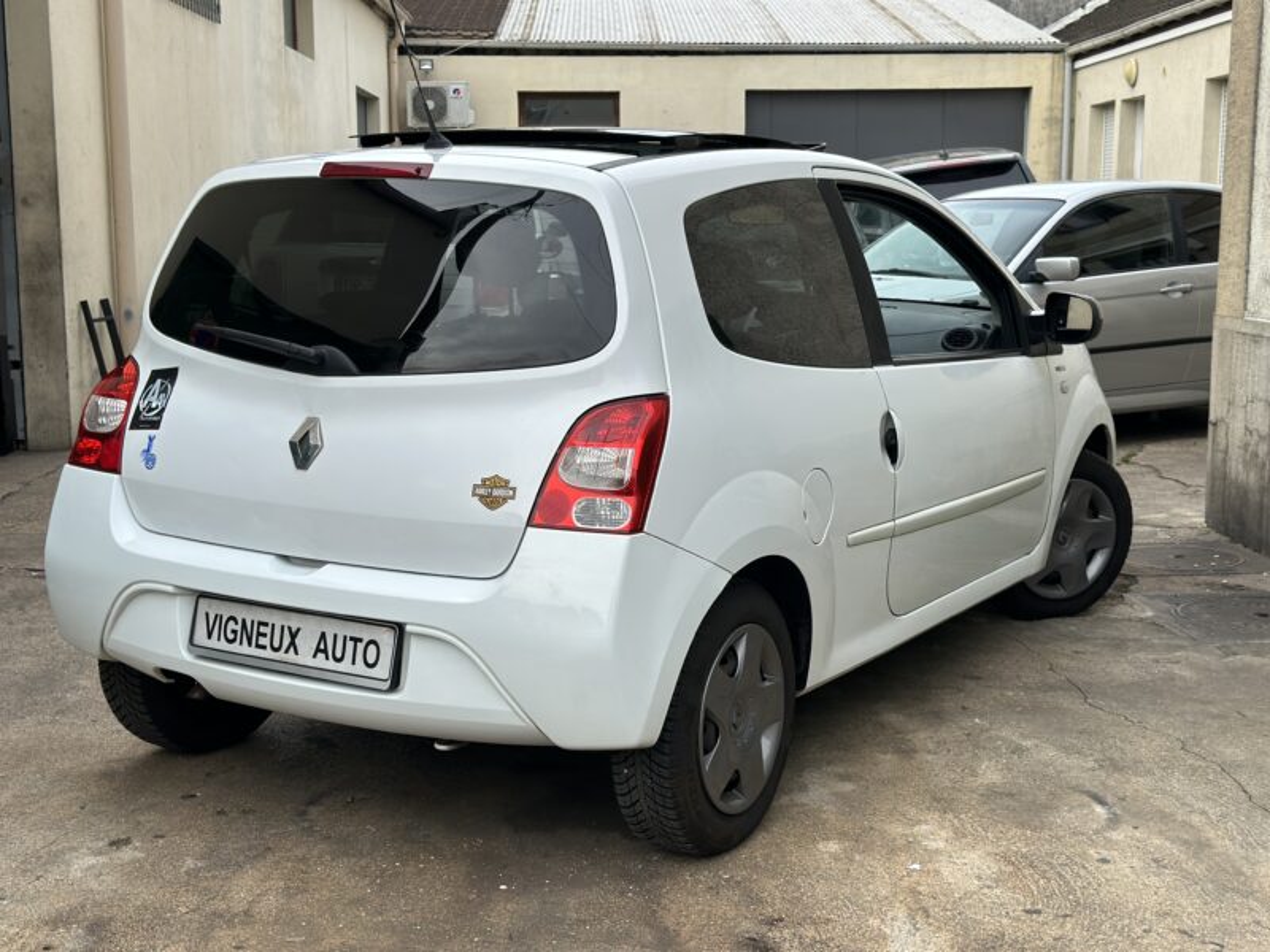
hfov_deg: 39.7
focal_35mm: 48
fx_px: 1761
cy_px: 476
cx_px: 635
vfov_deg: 30.3
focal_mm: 6.86
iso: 64
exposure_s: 1/1376
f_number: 1.78
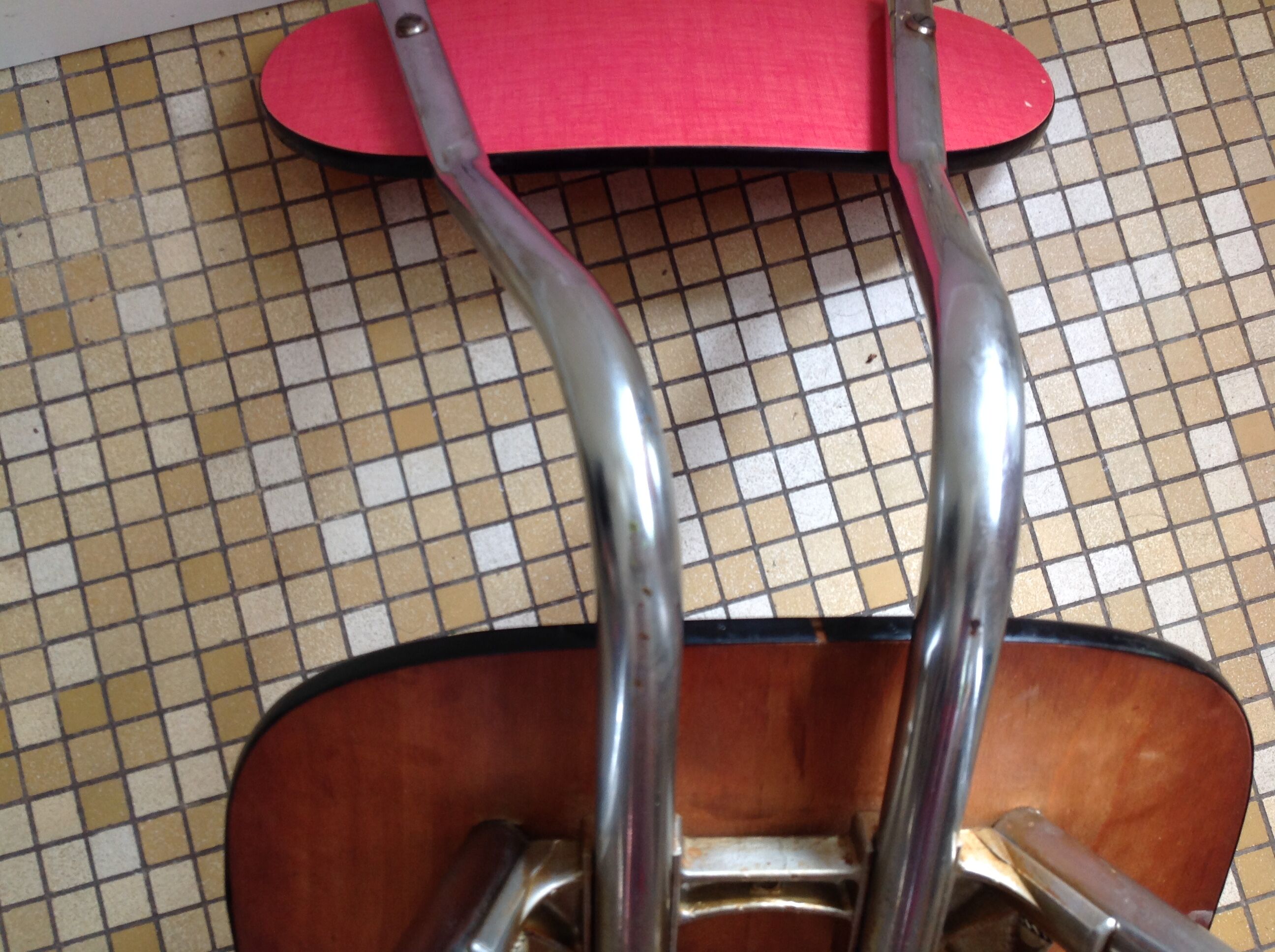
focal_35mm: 35
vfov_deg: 40.6
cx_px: 638
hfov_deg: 52.7
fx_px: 1287
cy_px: 476
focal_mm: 4.28
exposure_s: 1/20
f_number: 2.4
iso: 64
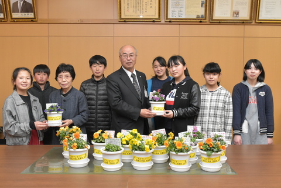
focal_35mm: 36
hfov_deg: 53.1
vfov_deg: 36.9
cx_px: 140
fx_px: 281
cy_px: 94
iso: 2500
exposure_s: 1/100
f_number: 9
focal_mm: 24
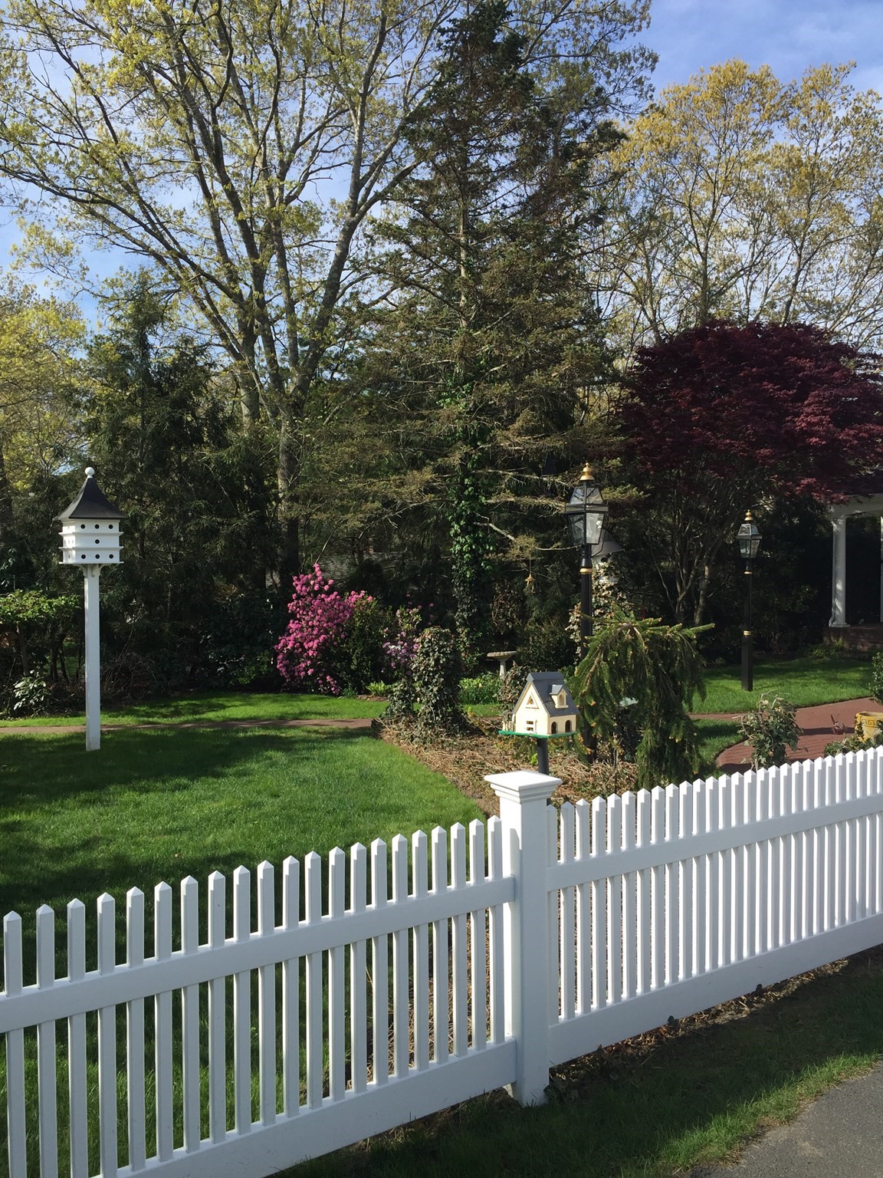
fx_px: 986
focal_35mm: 29
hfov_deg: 48.2
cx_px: 442
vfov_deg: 61.7
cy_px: 589
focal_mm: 4.15
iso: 32
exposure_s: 1/1319
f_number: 2.2
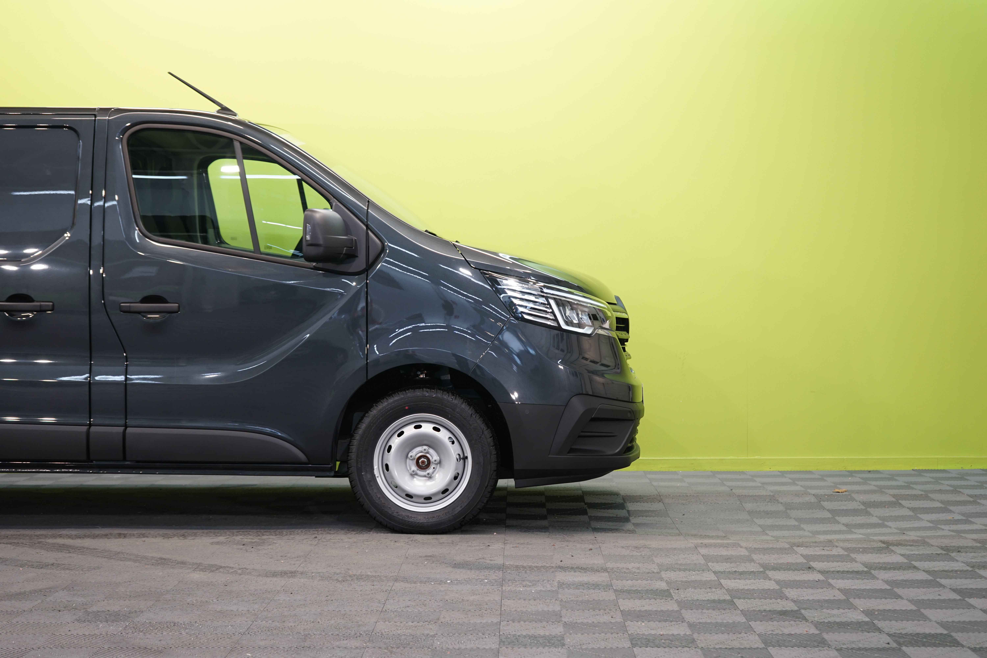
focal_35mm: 59
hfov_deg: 33.9
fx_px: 1617
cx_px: 494
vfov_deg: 23.0
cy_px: 329
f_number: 5.6
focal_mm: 59
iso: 400
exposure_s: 1/20
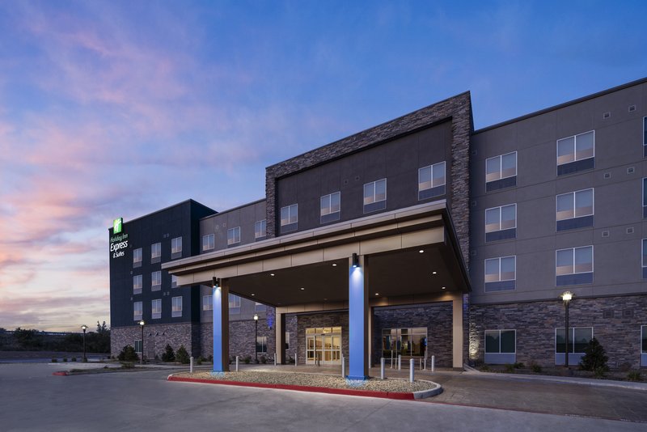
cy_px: 216
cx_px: 324
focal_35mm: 17
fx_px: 306
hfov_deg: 93.3
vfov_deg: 70.5
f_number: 11
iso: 200
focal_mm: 17
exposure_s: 1/1.67
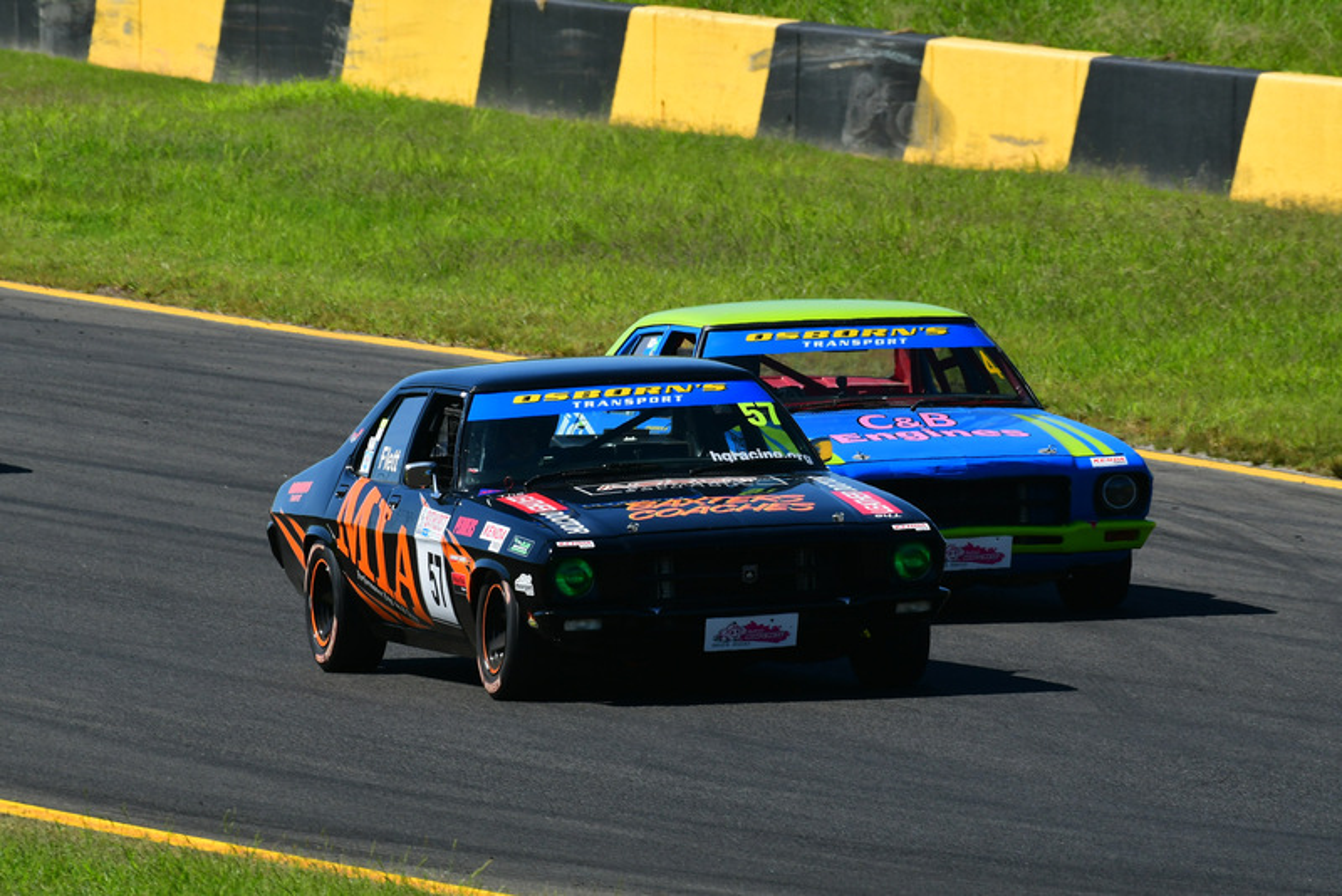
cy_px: 448
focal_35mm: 660
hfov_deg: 3.1
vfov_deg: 2.1
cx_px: 671
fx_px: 24611
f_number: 13
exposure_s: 1/640
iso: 500
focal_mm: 440
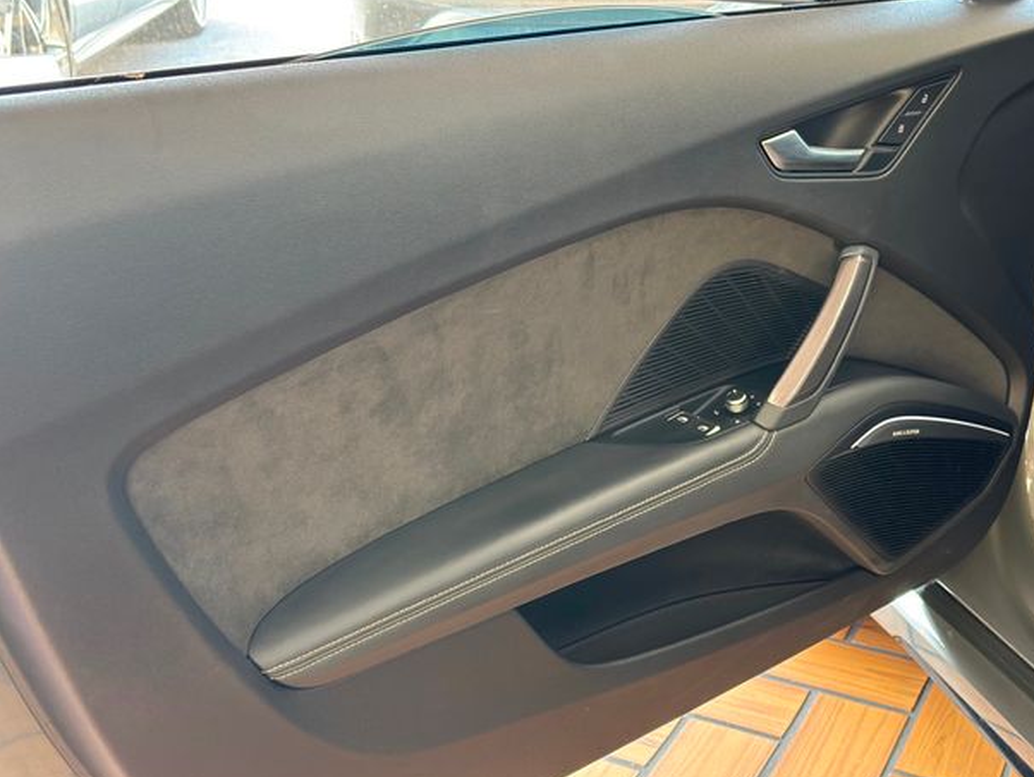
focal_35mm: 51
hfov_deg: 37.5
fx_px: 1524
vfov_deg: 28.6
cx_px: 548
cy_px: 375
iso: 200
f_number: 1.78
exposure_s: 1/60
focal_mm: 6.86
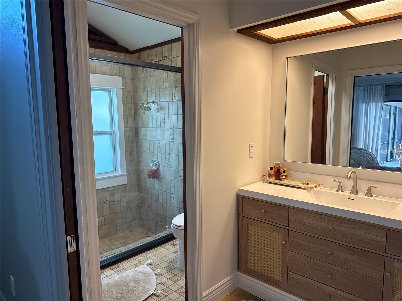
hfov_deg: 71.6
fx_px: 279
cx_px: 201
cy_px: 150
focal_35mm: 24
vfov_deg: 56.8
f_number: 1.78
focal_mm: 6.76
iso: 200
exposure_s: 1/120
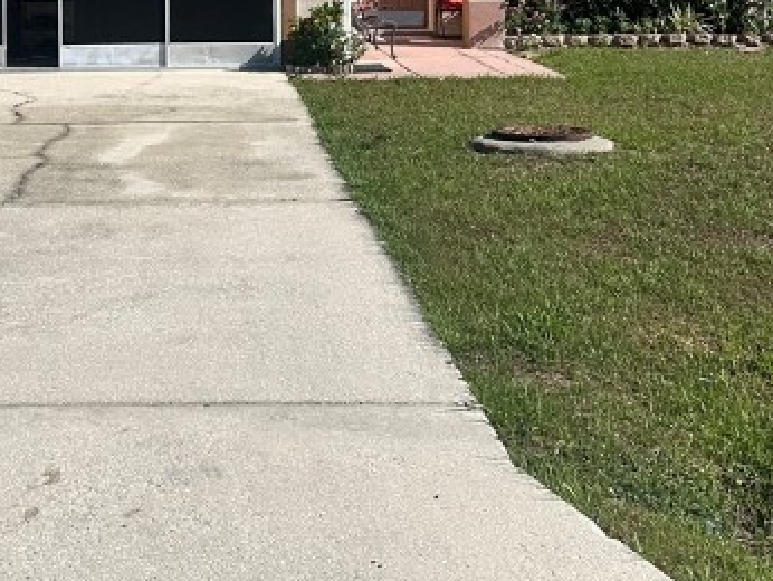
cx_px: 199
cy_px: -165
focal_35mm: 71
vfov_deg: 19.2
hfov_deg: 27.0
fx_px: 1587
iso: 80
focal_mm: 6.86
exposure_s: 1/6211
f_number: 1.78
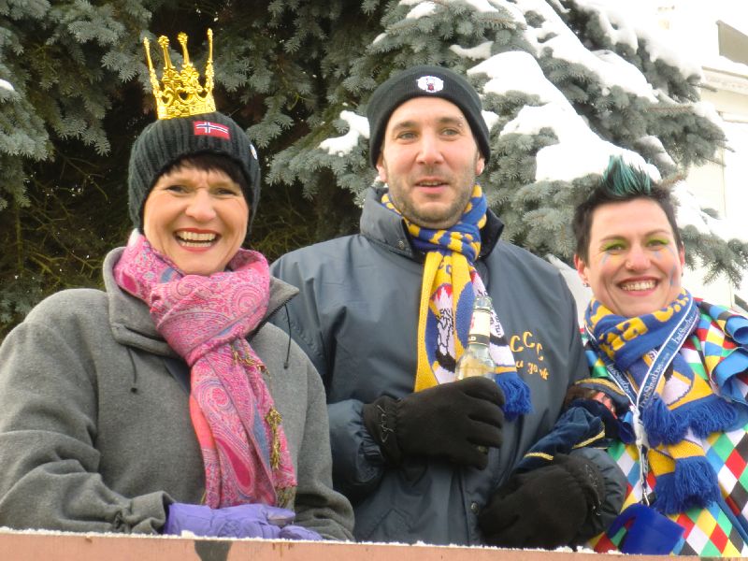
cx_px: 374
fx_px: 1902
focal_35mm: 88
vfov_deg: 16.8
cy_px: 280
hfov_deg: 22.3
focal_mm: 15.81
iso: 200
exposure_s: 1/60
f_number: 5.4
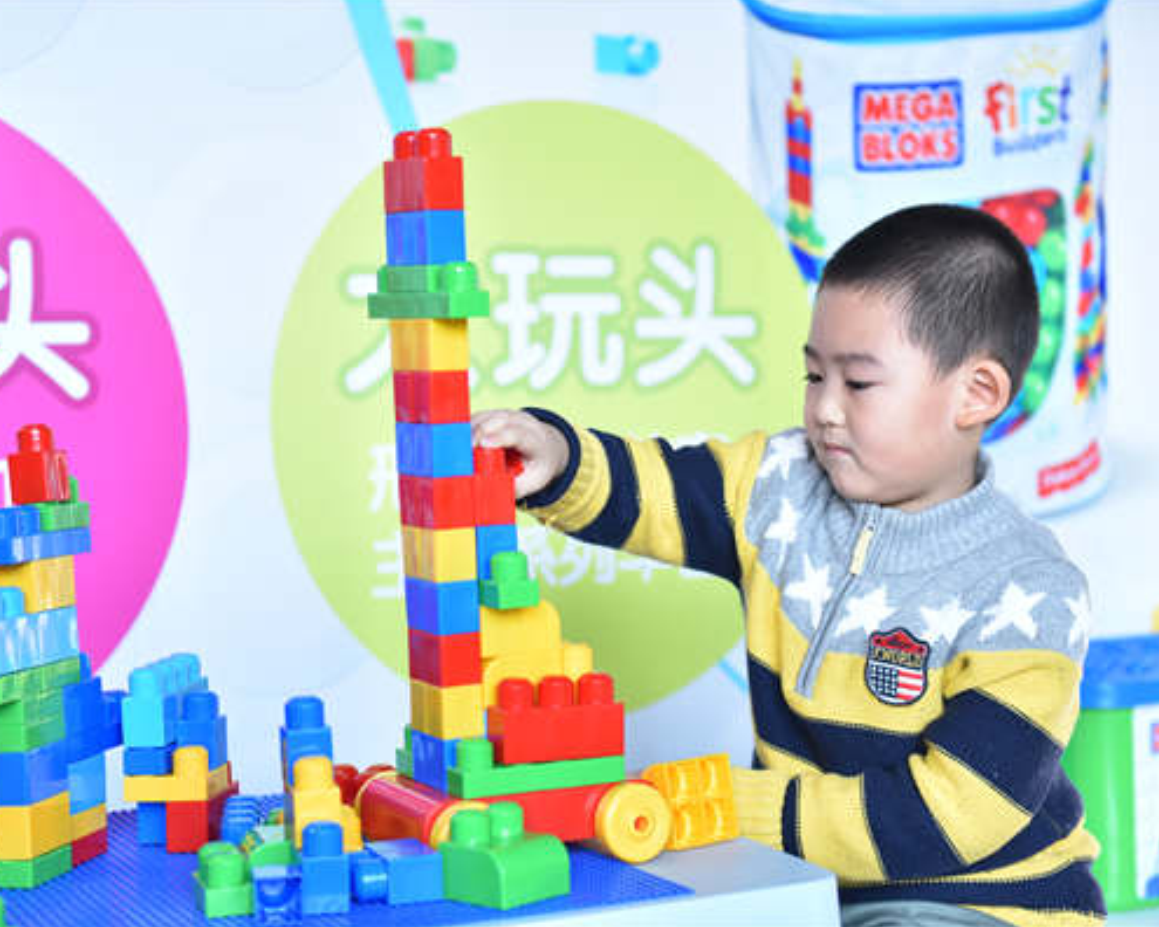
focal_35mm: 66
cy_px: 461
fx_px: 2264
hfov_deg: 28.7
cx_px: 555
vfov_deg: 23.1
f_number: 2.8
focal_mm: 58
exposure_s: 1/160
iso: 500
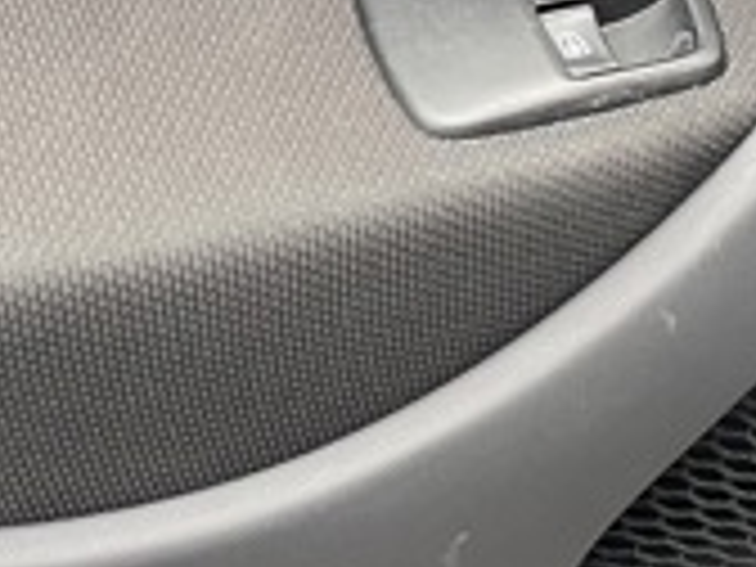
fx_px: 2708
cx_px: 986
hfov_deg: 15.2
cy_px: -144
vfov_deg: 11.7
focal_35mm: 124
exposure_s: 1/83
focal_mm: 4.2
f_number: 1.6
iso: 125
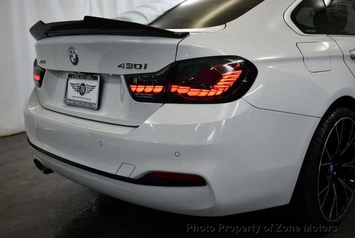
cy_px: 119
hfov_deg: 46.3
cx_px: 178
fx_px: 415
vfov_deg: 32.0
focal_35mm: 42
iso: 500
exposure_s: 1/250
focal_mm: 21
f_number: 3.8
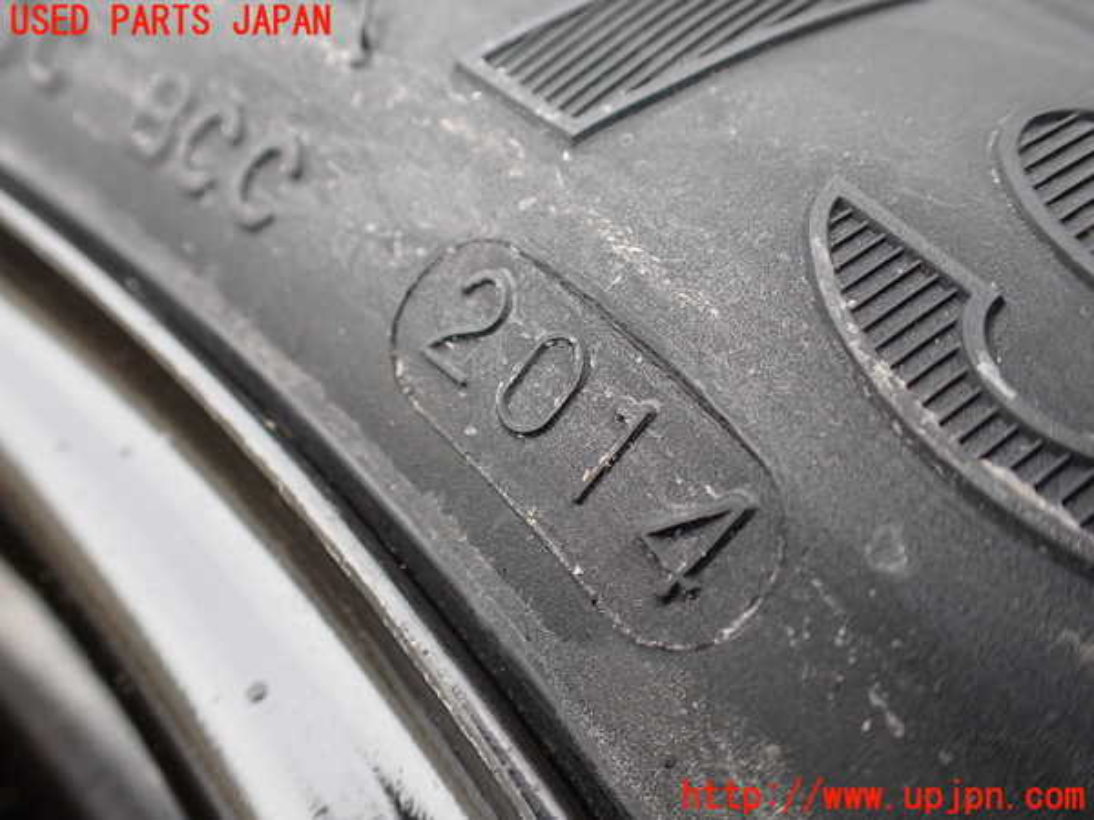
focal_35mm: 30
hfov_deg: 60.0
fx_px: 948
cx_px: 547
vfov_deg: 46.8
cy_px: 410
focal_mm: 5.4
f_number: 2.3
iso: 200
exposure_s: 1/125
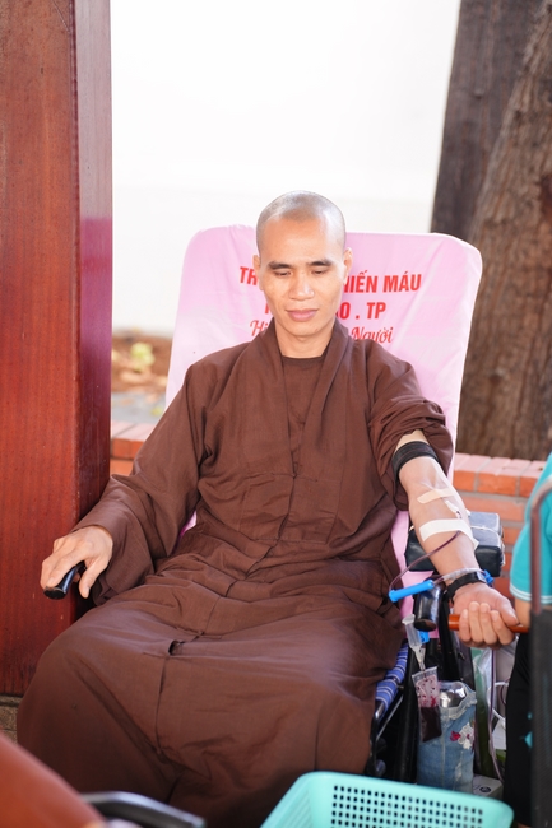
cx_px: 276
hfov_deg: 15.4
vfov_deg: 22.9
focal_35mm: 89
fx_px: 2048
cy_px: 414
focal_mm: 89
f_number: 2.8
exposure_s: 1/125
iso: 640
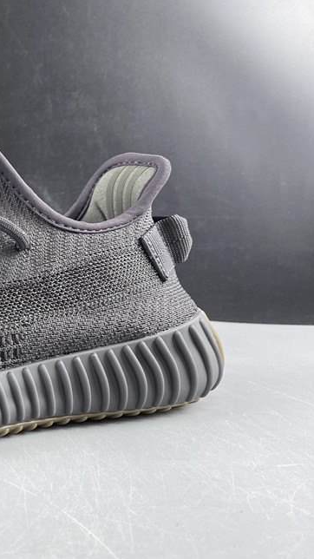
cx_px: -111
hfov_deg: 23.4
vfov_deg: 46.4
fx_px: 652
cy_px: 297
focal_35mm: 44
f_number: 1.8
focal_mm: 4.25
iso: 64
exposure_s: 1/50
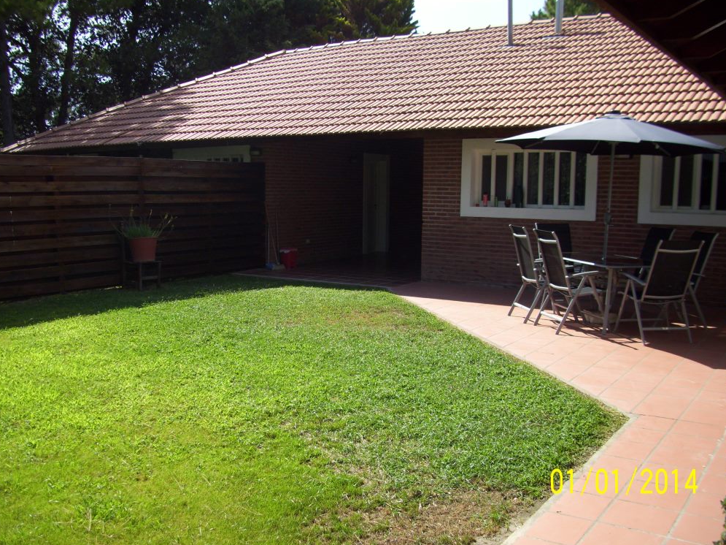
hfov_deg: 52.6
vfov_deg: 40.7
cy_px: 271
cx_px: 363
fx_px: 734
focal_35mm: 35
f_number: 2.9
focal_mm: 5.7
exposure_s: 1/500
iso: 80
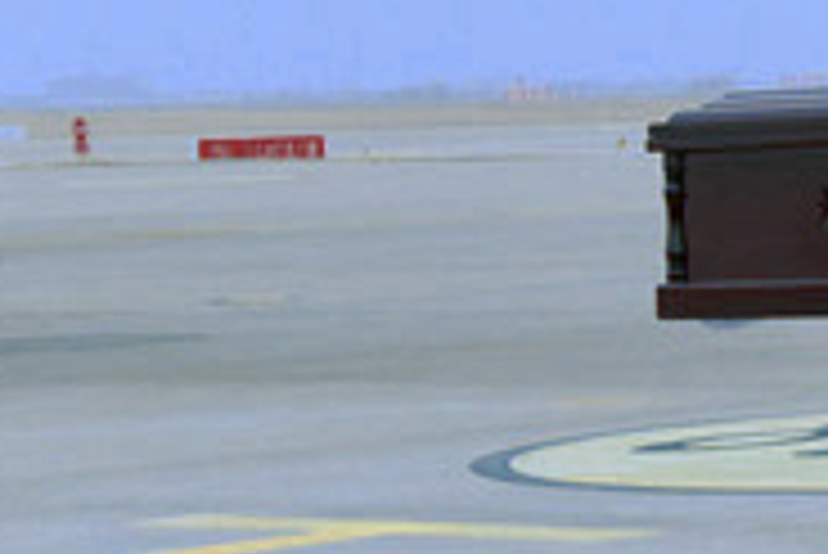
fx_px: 4673
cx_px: 1773
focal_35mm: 203
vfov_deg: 6.8
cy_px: 295
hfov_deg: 9.3
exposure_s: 1/3200
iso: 1000
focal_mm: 44
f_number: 6.3
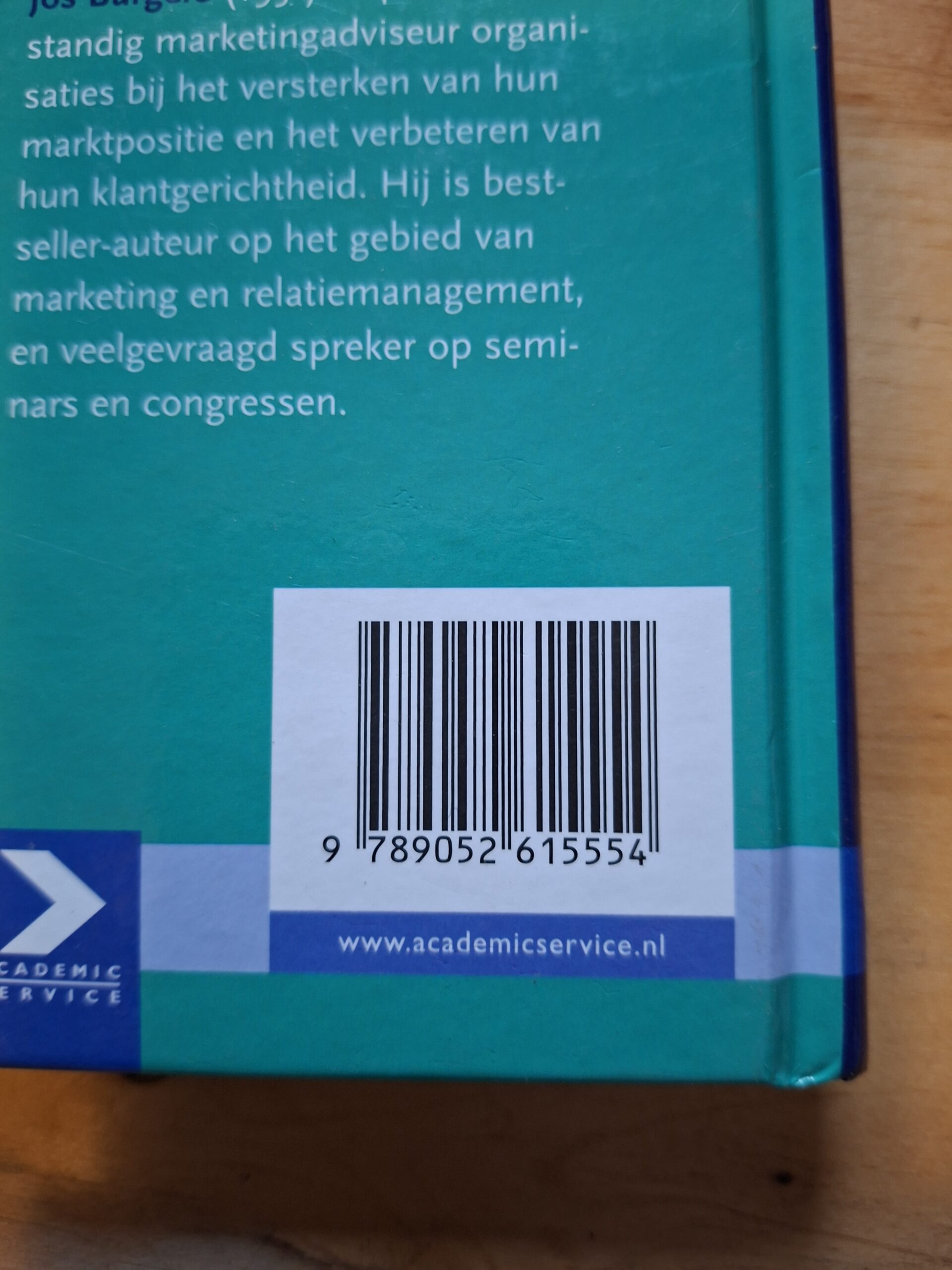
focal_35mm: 23
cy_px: 635
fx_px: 843
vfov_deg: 73.9
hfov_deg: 58.9
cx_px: 476
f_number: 1.8
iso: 400
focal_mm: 5.54
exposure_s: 1/33
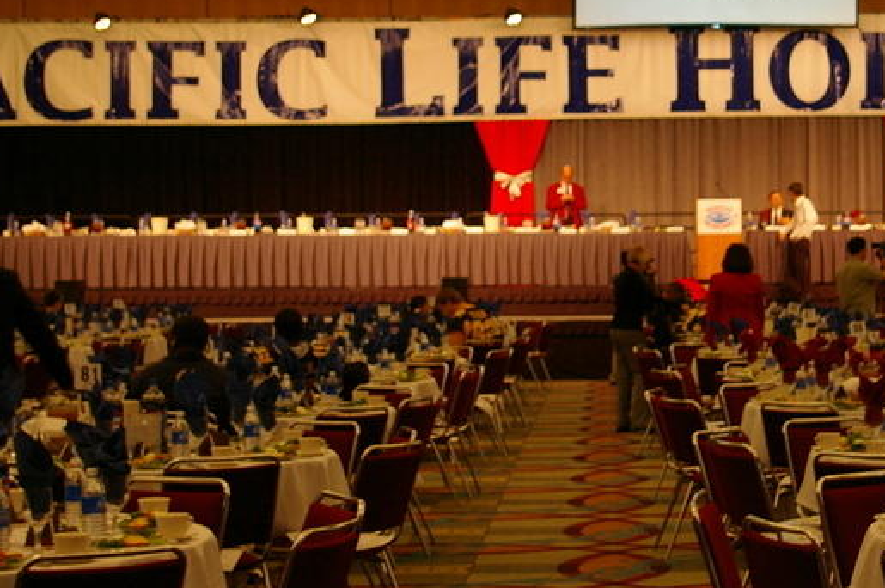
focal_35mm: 102
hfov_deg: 19.9
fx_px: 2504
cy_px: 138
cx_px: 689
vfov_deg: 13.3
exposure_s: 1/60
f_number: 4
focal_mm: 28
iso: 400
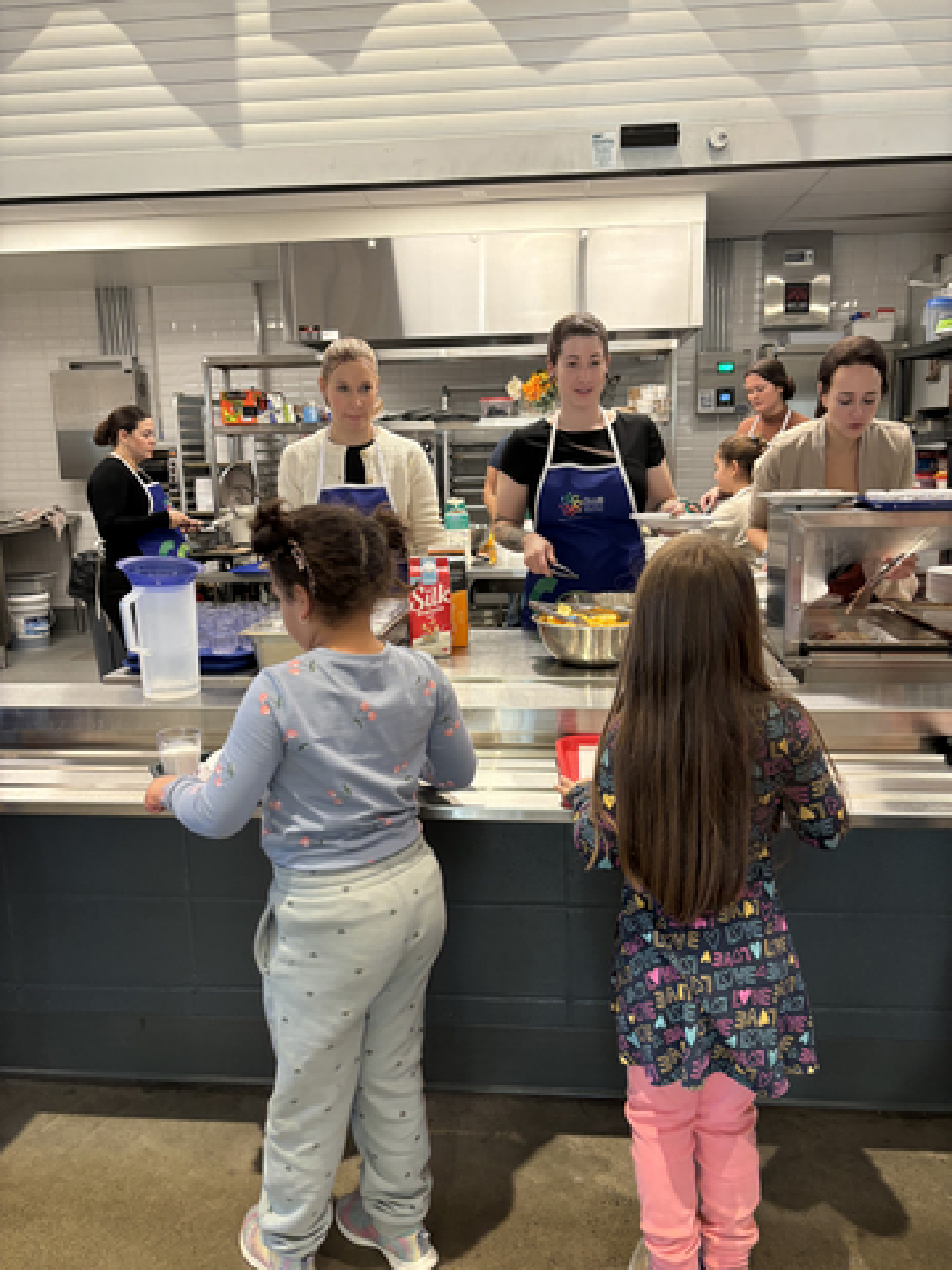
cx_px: 476
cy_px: 635
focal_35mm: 26
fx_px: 953
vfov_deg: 67.3
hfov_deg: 53.1
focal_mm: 5.96
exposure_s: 1/60
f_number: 1.6
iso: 200
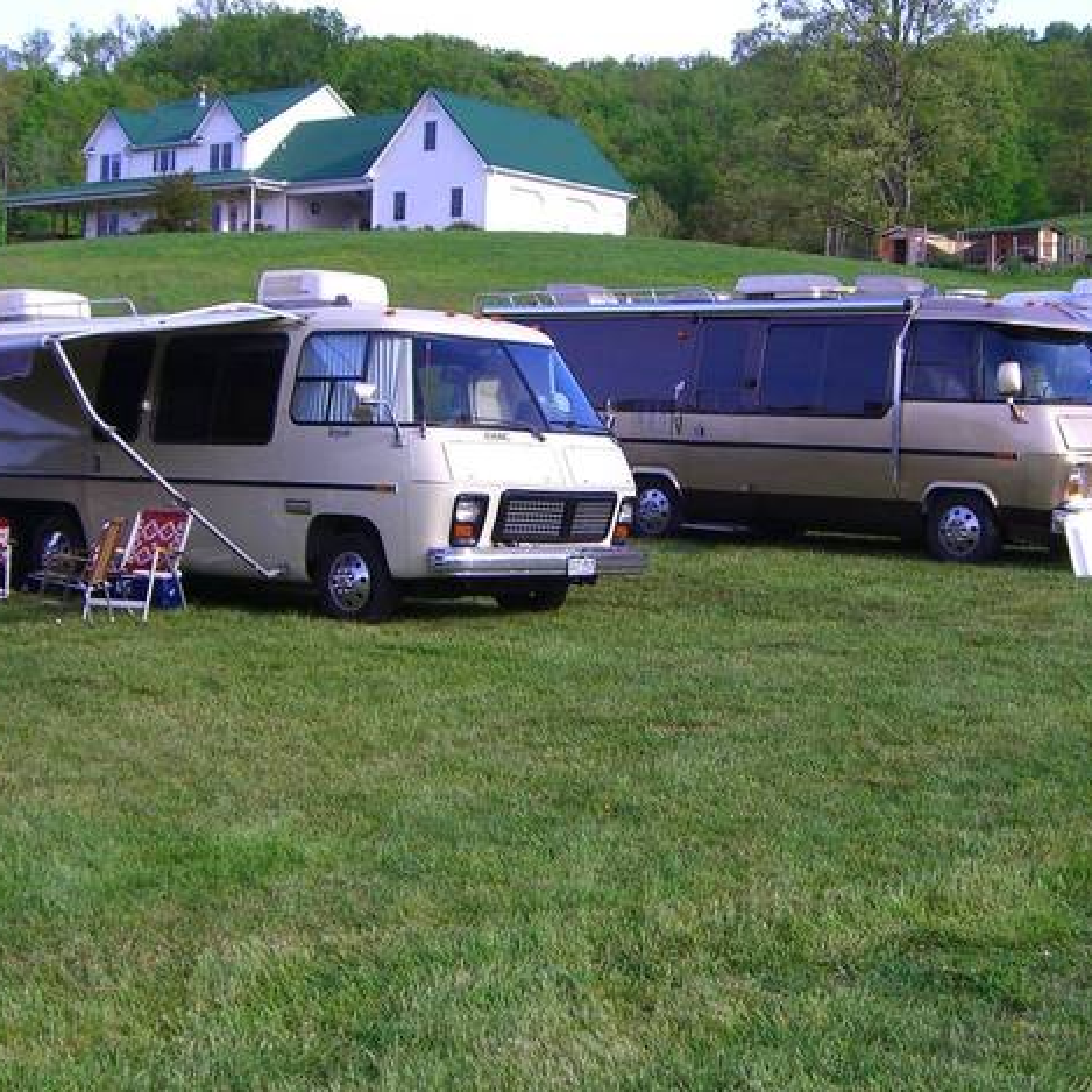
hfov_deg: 29.5
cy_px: 480
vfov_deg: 29.5
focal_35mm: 58
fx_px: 2070
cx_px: 652
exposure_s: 1/320
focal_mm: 7.9
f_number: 4
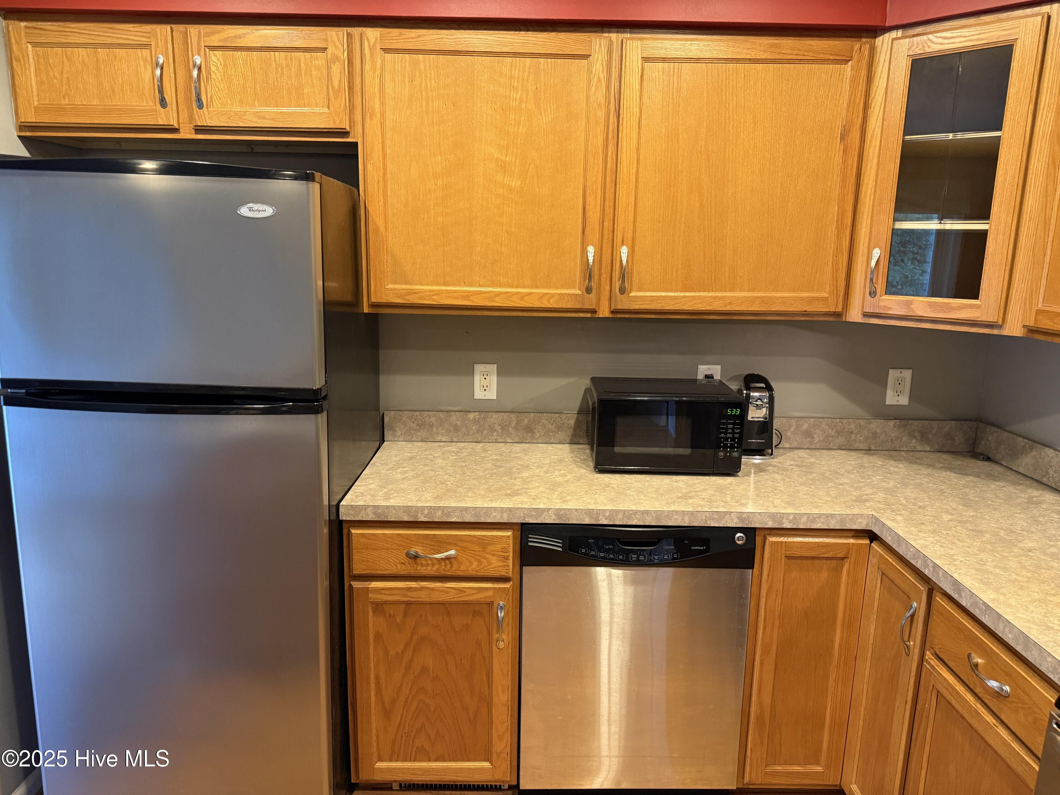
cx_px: 530
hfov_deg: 71.6
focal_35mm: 24
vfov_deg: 56.8
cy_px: 398
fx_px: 735
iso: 400
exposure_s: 1/60
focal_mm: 6.76
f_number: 1.78
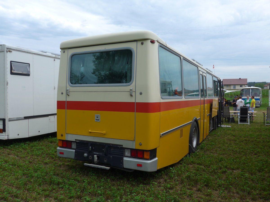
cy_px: 101
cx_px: 135
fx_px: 226
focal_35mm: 29
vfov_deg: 48.2
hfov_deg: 61.7
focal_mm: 6
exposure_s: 1/500
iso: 80
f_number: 2.8
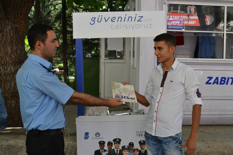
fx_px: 272
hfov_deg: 46.4
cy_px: 78
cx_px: 116
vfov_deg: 31.9
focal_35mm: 42
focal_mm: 28
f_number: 5.6
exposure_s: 1/125
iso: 180
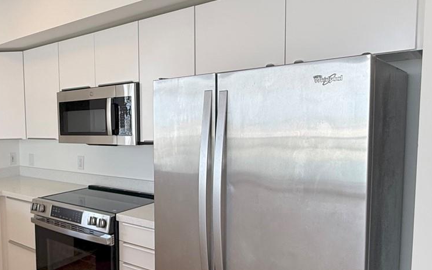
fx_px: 377
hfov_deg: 54.9
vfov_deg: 39.4
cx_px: 77
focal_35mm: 32
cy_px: 152
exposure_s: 1/120
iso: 64
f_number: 2.2
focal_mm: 2.22
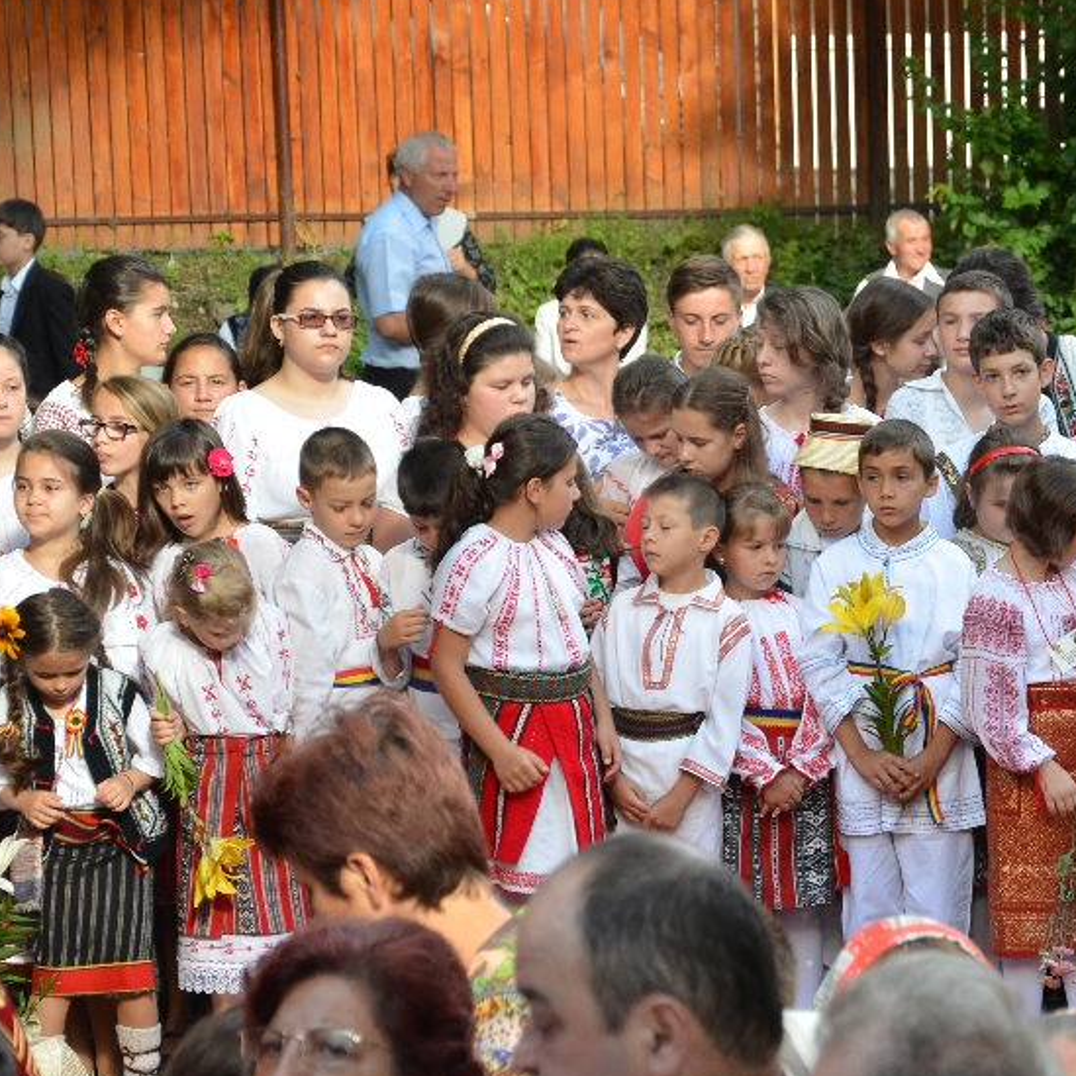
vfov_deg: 9.5
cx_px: 862
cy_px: 758
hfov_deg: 9.5
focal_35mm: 184
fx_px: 6471
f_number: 5.6
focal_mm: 66
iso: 250
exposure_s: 1/125
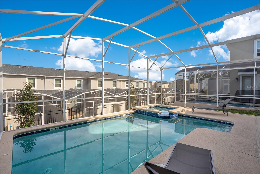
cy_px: 87
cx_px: 130
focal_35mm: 16
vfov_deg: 73.7
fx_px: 116
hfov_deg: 96.7
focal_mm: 16
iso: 100
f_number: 8
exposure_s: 1/200
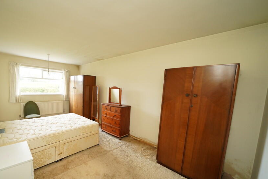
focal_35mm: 15
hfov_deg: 99.1
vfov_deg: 77.1
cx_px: 108
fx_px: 112
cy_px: 99
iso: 2000
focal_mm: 12
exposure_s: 1/160
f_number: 4
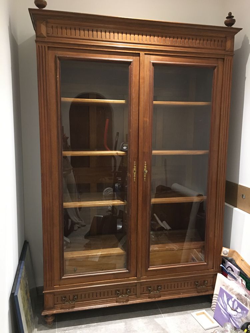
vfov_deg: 61.7
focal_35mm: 29
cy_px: 166
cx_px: 125
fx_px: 279
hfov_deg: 48.2
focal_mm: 4.15
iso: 125
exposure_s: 1/8
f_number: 2.2
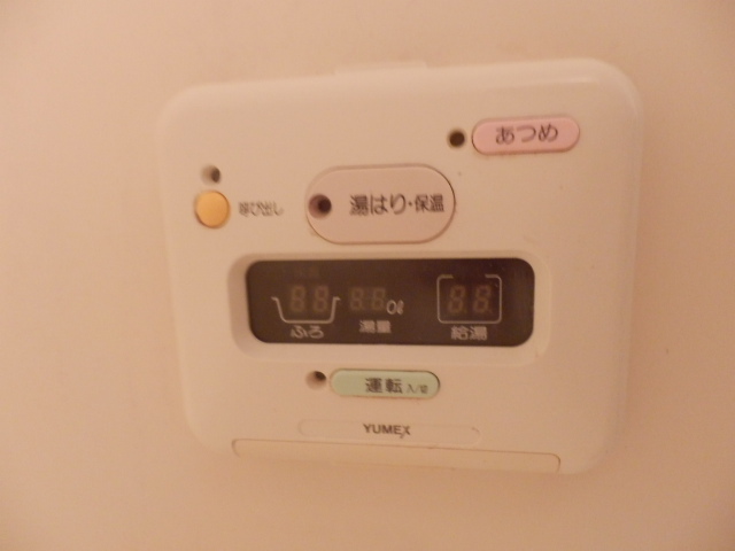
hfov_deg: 71.6
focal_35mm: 24
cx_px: 368
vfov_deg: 56.8
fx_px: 510
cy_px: 276
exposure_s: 1/20
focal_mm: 4.2
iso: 800
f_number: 3
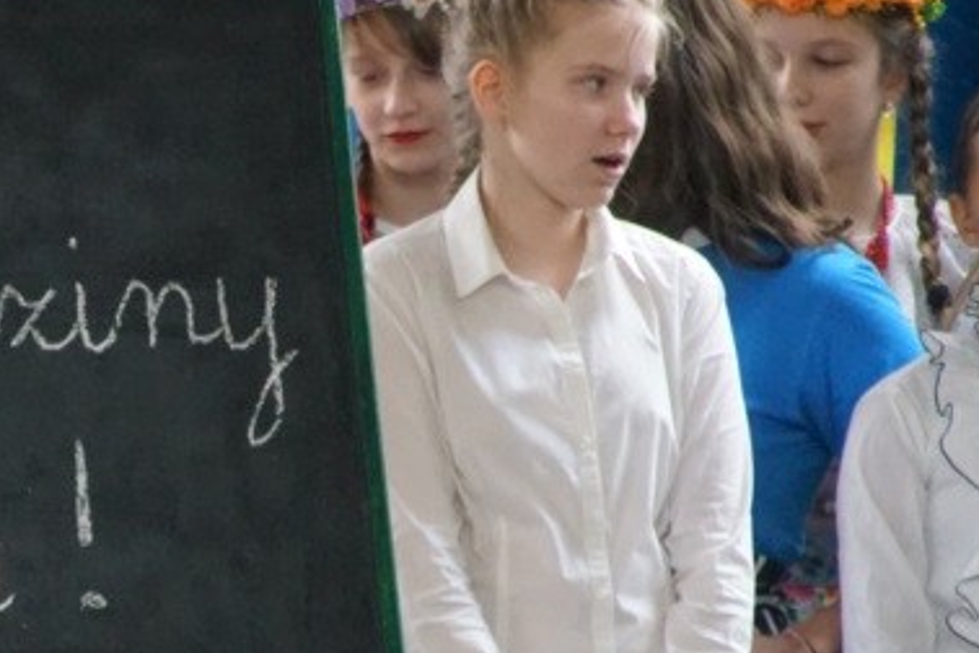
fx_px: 21564
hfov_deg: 2.6
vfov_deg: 1.7
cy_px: 512
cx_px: 91
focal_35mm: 793
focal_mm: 200
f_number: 6.3
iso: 3200
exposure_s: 1/200
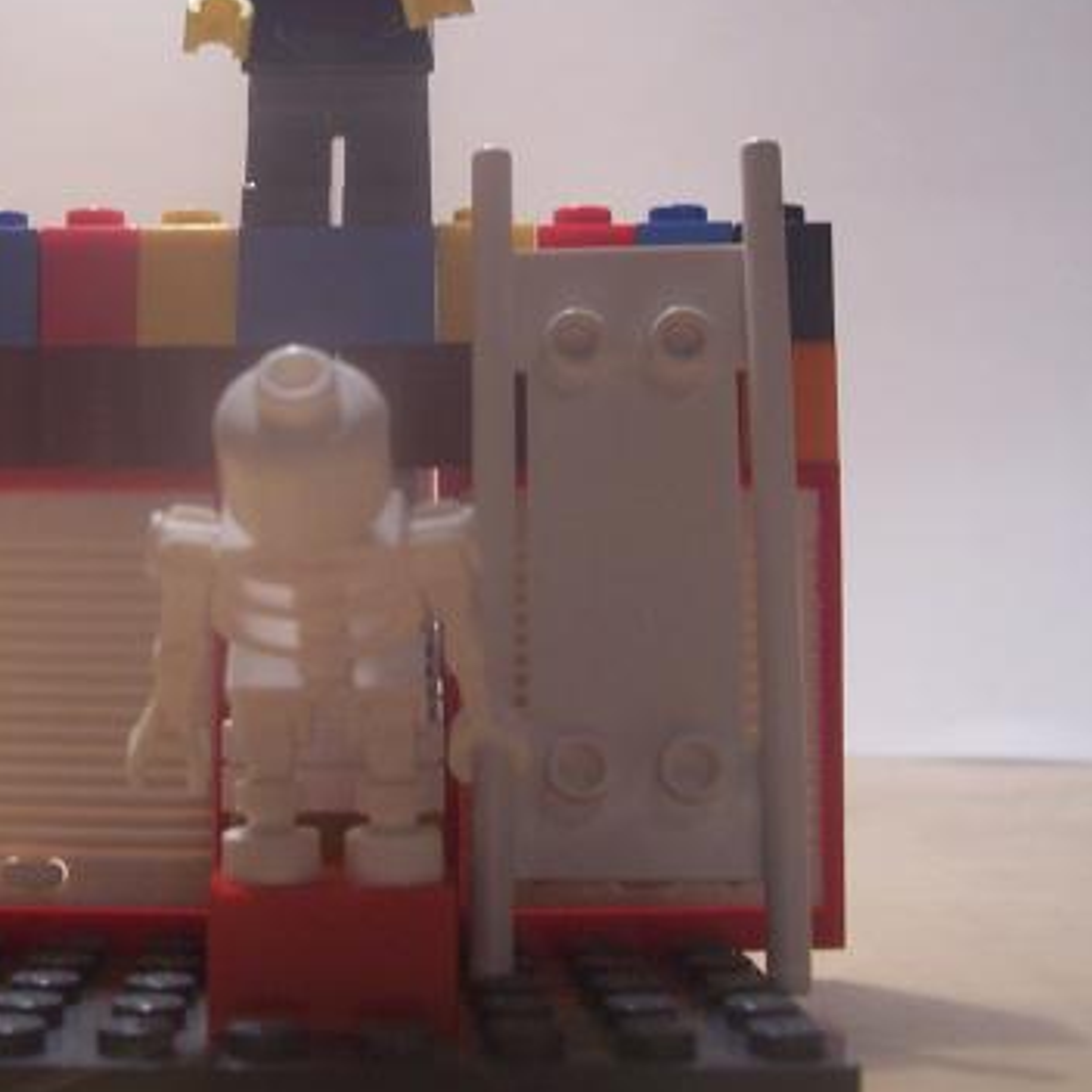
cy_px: 371
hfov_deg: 28.7
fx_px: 2106
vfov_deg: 28.9
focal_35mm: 59
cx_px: 292
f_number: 2.7
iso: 88
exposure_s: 1/32
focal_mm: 5.6
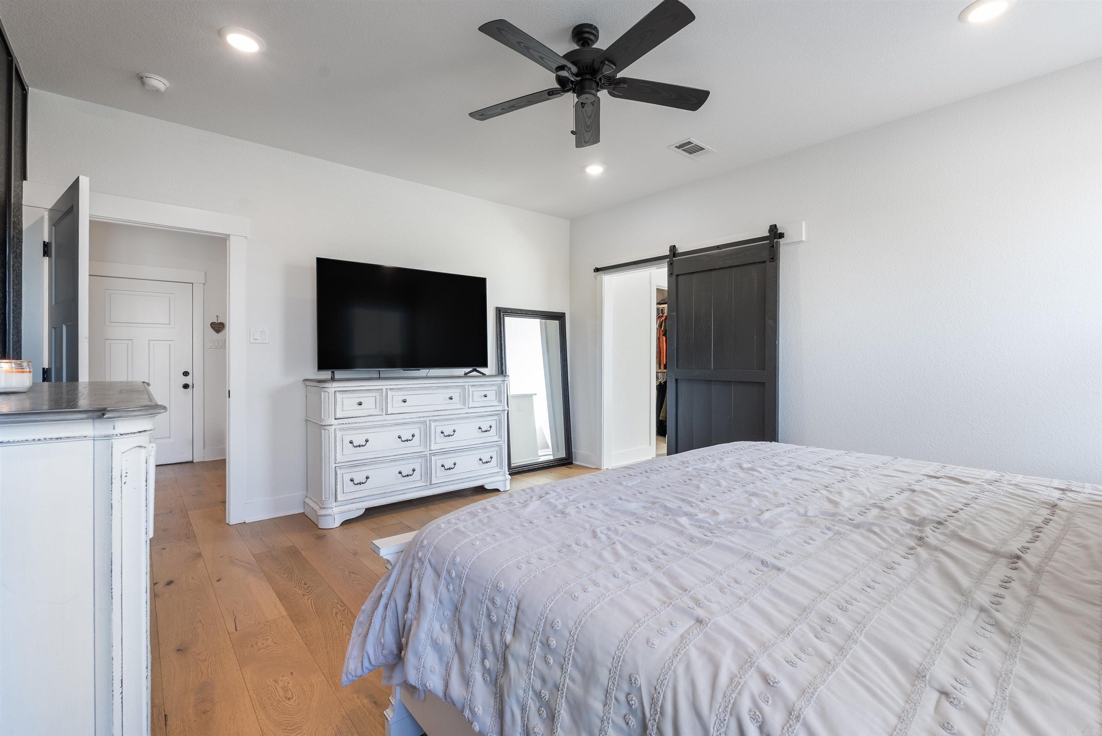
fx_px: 490
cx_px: 551
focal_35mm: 16
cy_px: 368
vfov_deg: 73.8
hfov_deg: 96.7
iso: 250
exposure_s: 1/2.5
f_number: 9
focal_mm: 16
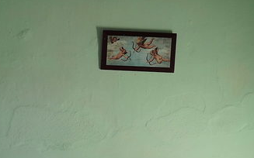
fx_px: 401
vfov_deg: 22.3
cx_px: 23
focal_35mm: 58
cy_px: 89
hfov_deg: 33.2
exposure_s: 1/100
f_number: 5.6
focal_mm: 31
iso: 1000
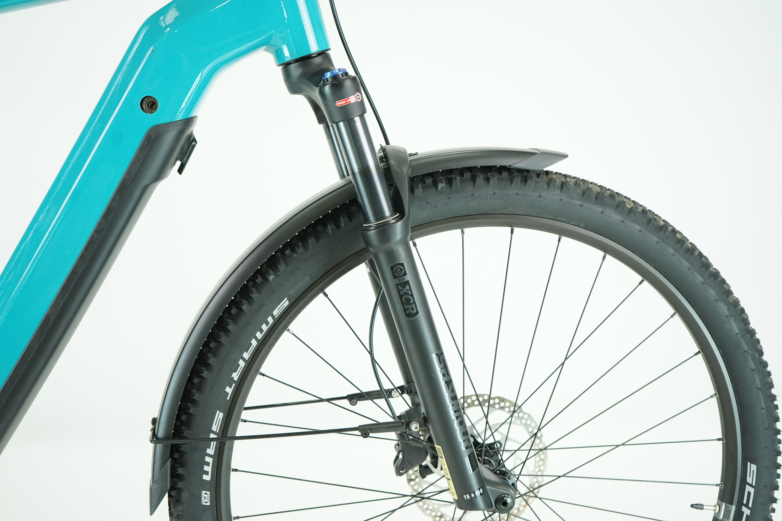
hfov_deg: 47.4
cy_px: 260
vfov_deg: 32.6
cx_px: 391
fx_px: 891
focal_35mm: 41
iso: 2500
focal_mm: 41
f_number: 5
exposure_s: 1/200
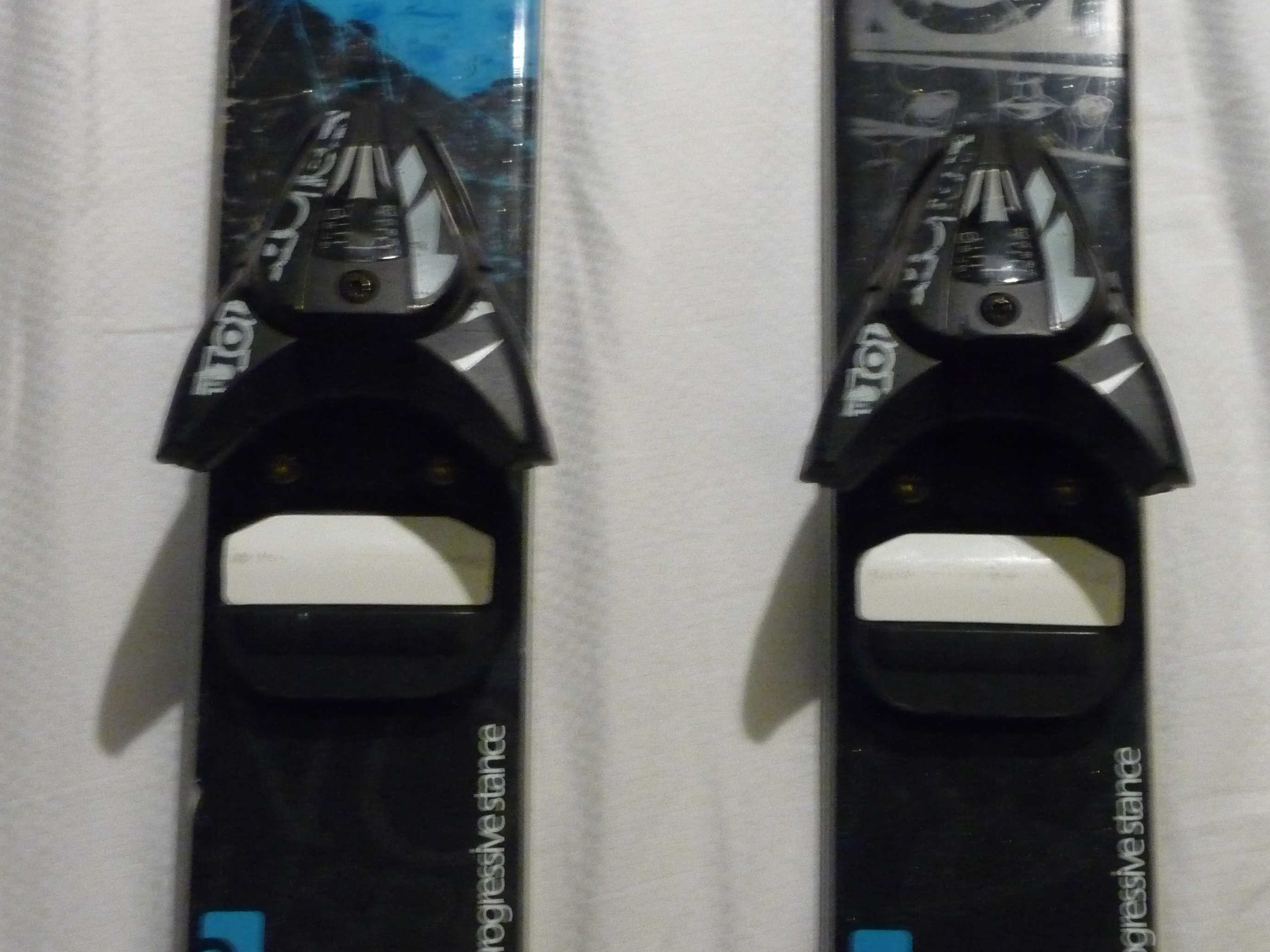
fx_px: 2091
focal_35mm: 57
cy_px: 481
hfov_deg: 33.7
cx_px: 725
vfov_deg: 25.7
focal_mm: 8
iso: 800
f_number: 4.2
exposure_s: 1/20
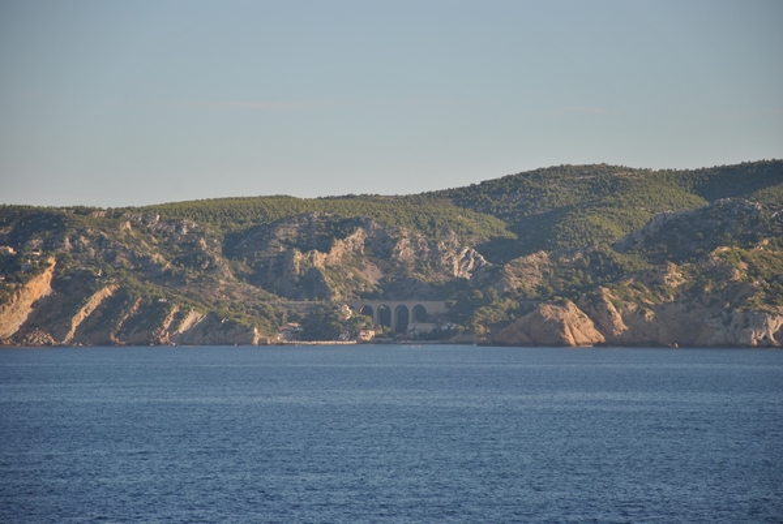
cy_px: 262
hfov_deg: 13.0
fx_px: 3431
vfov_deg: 8.7
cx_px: 392
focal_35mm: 158
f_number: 5.6
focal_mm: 105
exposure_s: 1/500
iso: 140
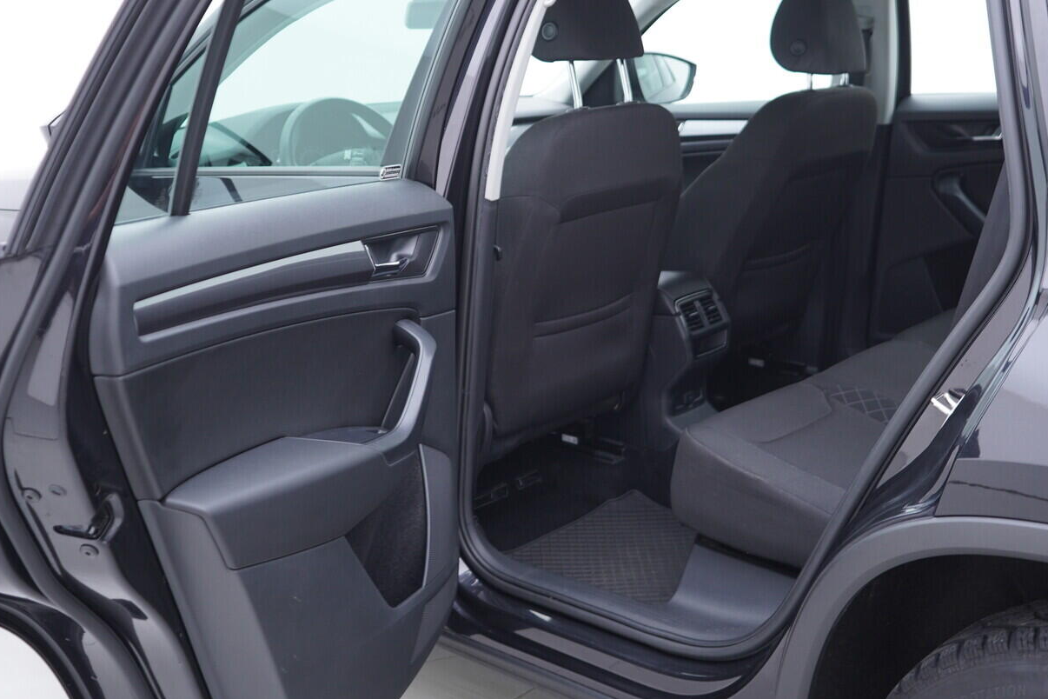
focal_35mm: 43
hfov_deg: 45.4
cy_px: 306
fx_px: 1252
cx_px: 547
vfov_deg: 31.2
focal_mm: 24
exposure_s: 1/40
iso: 200
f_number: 2.8
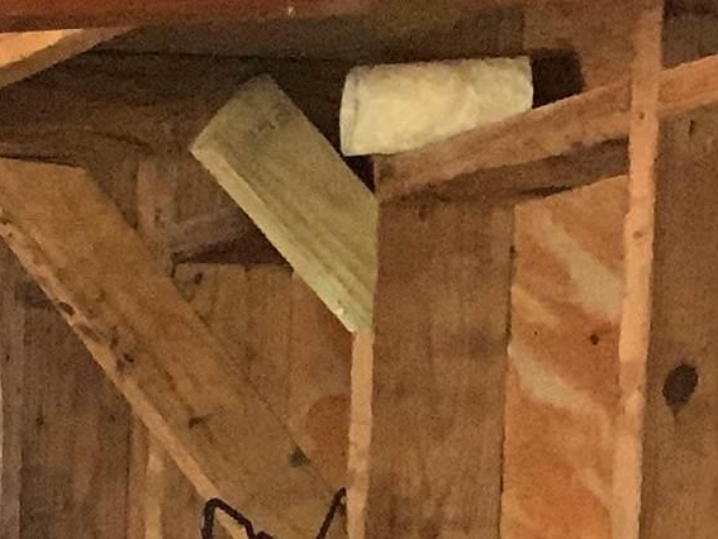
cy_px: 1377
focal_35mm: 157
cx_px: -988
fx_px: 3259
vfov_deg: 8.5
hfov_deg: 10.8
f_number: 1.8
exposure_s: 1/40
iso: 64
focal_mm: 3
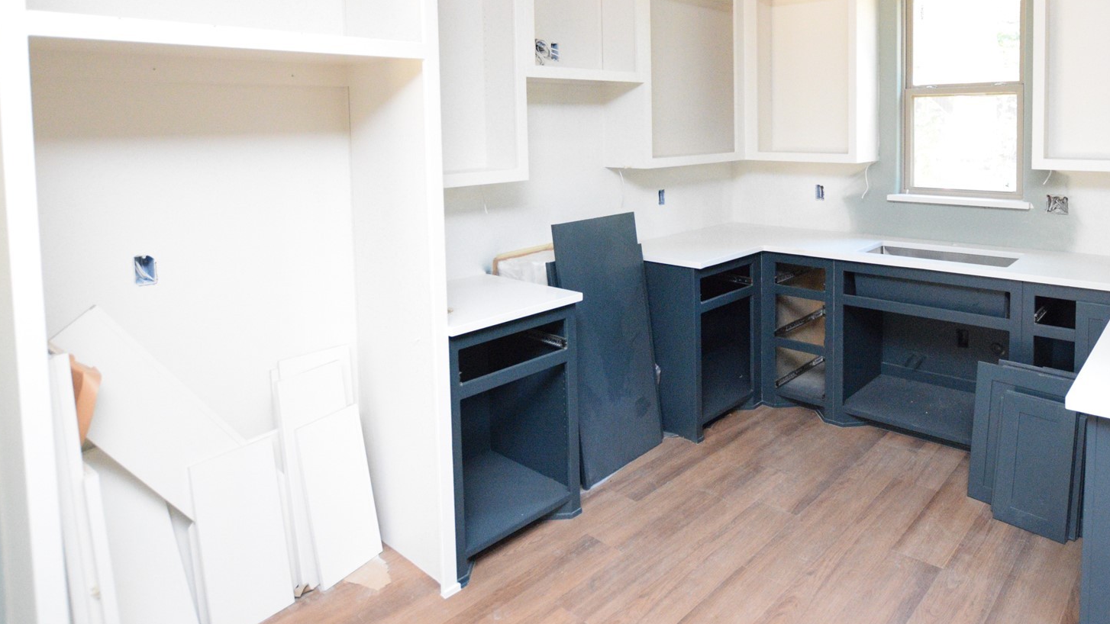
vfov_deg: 49.5
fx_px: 648
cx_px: 681
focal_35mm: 22
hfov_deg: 80.0
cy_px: 158
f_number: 3.5
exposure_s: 1/60
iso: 5000
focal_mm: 10
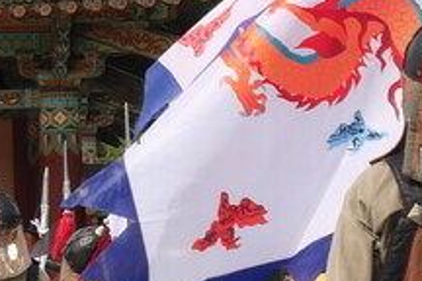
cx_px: -494
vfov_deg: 2.4
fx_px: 6599
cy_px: -122
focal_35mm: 563
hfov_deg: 3.6
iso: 200
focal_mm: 46
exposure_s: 1/400
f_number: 7.1
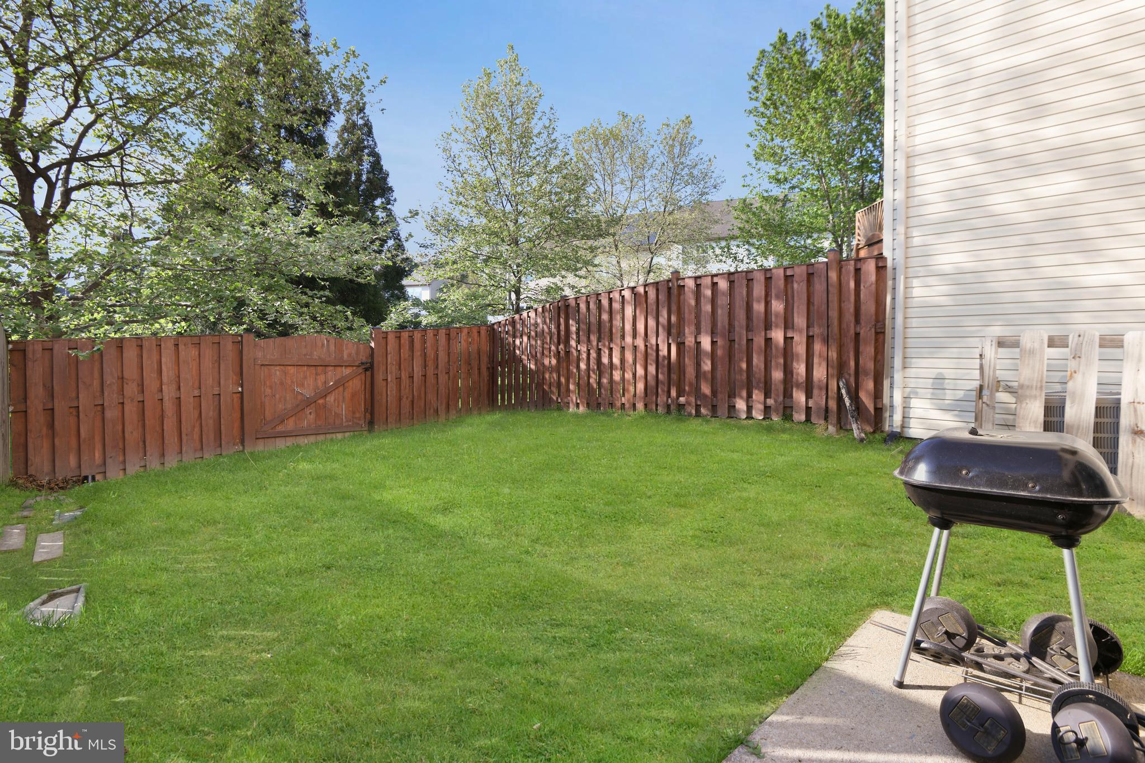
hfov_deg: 93.3
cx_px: 572
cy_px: 382
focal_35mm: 17
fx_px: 541
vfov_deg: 70.4
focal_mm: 17
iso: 100
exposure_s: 1/80
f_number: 7.1
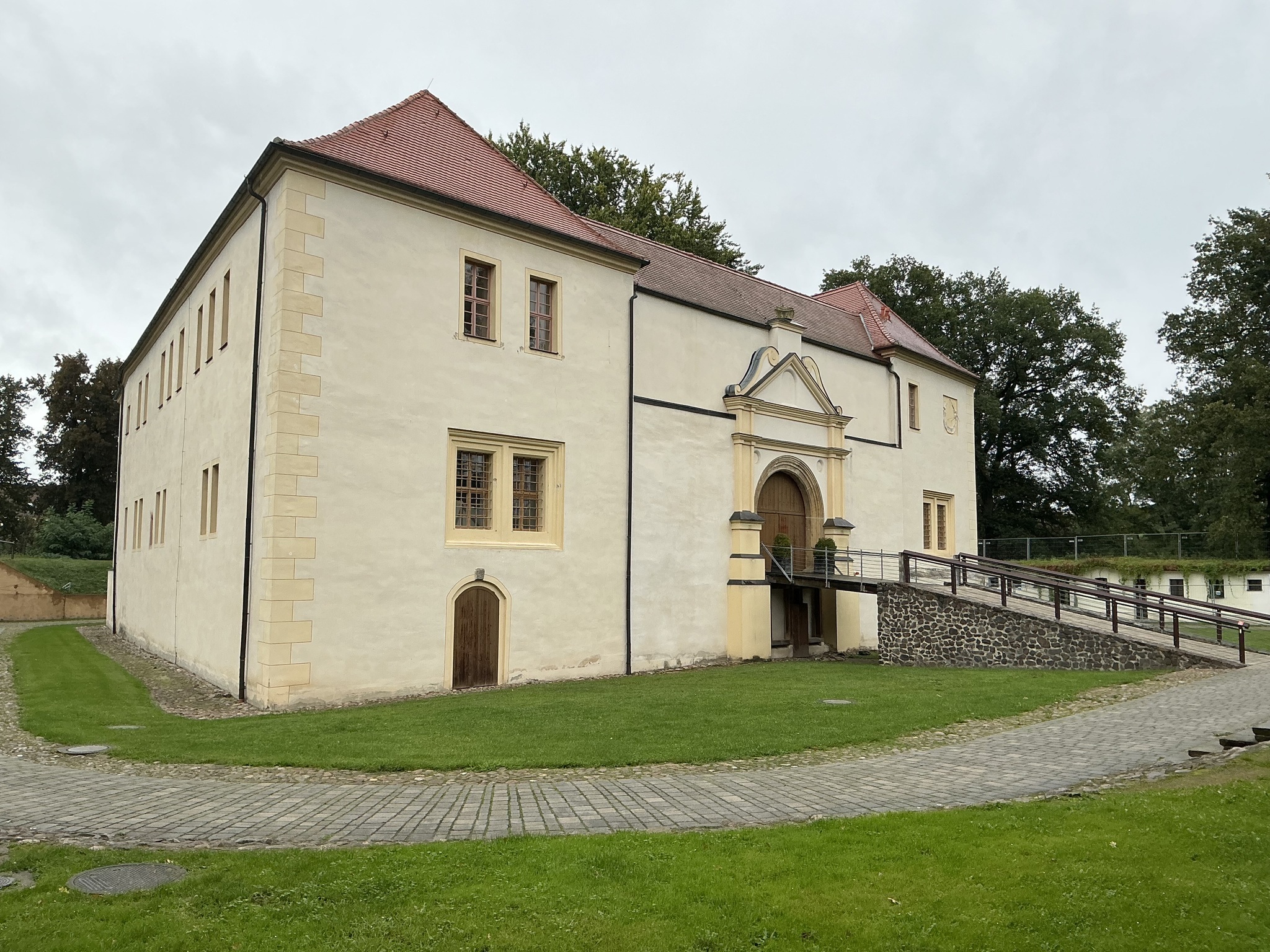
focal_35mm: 28
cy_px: 476
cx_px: 635
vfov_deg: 49.7
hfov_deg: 63.4
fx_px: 1027
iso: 25
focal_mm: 3
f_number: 1.8
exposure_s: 1/358
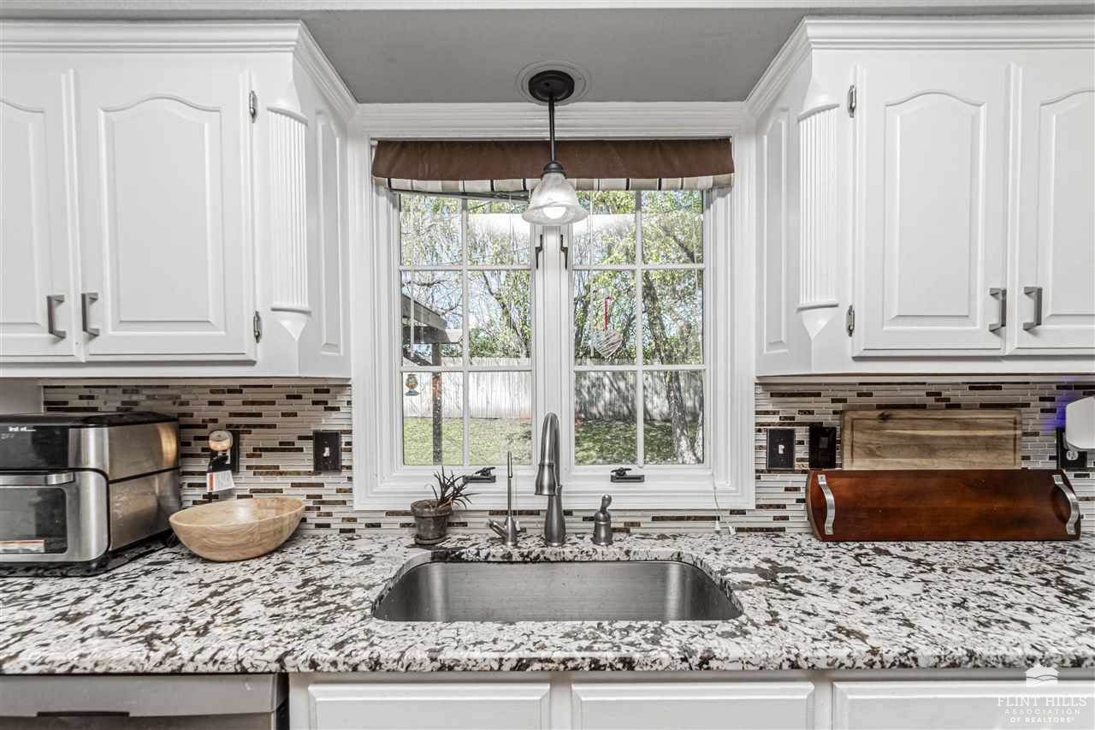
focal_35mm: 15
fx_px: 456
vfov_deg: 77.3
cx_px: 548
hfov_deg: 100.4
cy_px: 365
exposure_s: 1/60
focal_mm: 10
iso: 250
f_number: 10
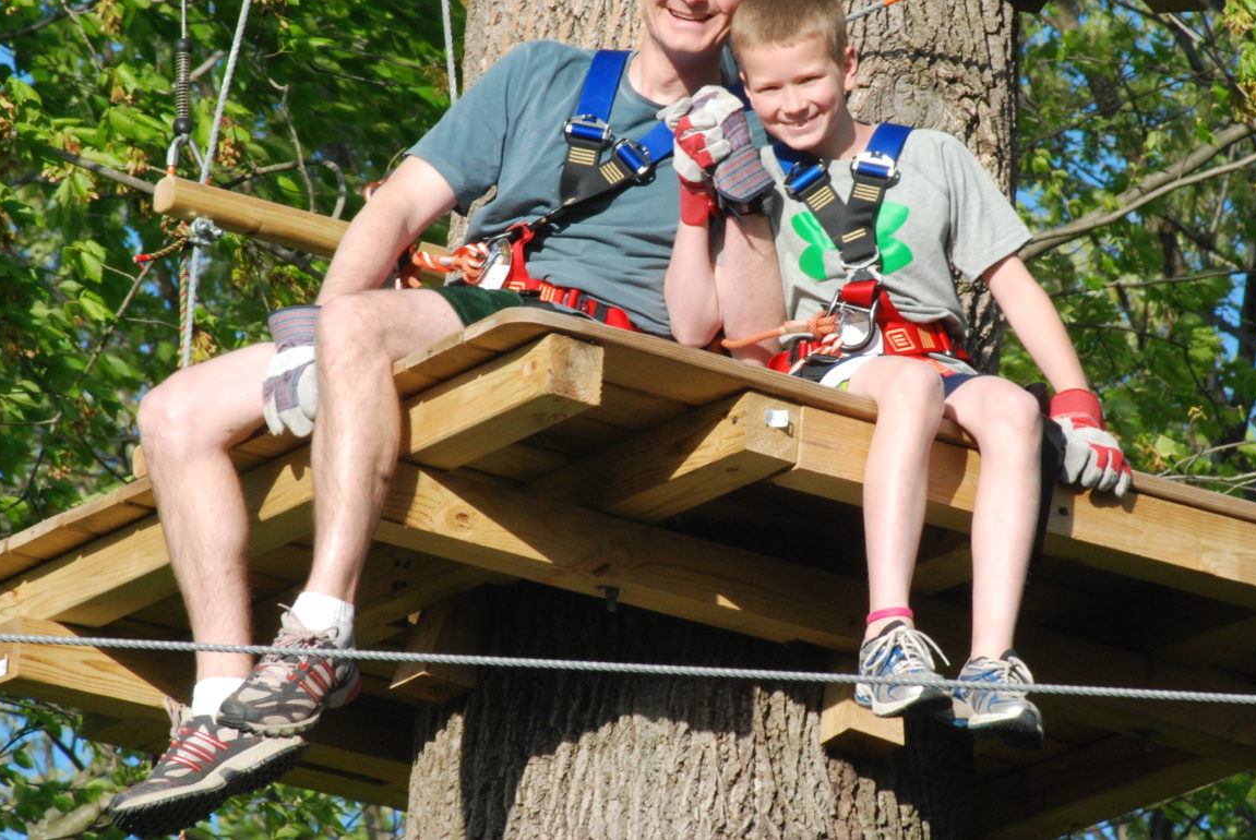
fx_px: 14423
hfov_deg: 5.0
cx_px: 677
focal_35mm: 413
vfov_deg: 3.3
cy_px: 315
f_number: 22
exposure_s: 1/125
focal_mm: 220
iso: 640
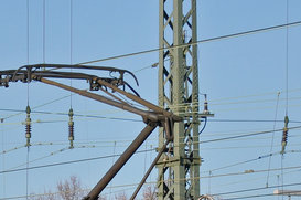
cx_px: -115
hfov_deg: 5.0
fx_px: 3414
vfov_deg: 3.3
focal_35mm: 409
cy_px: 422
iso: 250
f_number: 6.3
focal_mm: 62
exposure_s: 1/1000
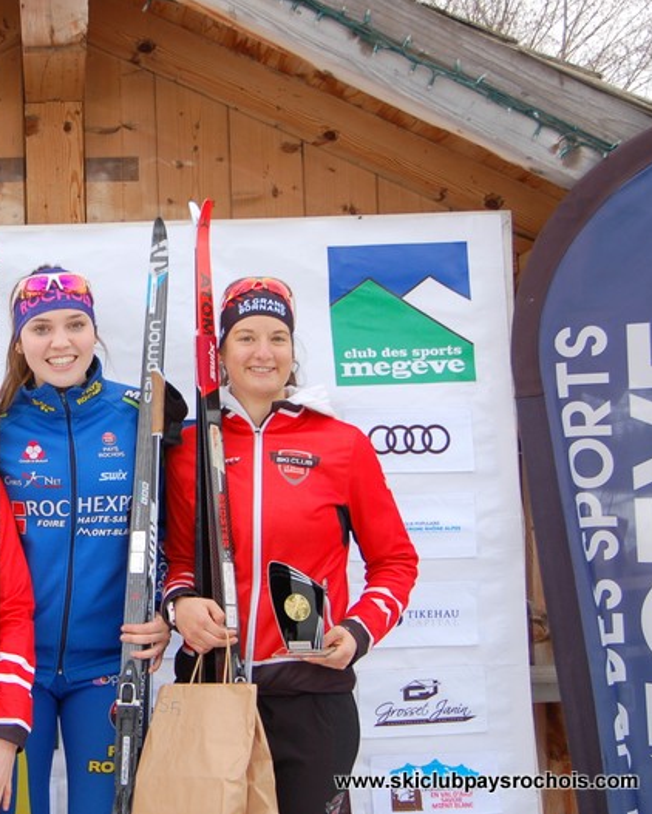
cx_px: 53
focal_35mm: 64
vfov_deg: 29.6
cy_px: 408
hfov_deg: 23.2
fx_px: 1543
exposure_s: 1/125
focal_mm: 30
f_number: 5.6
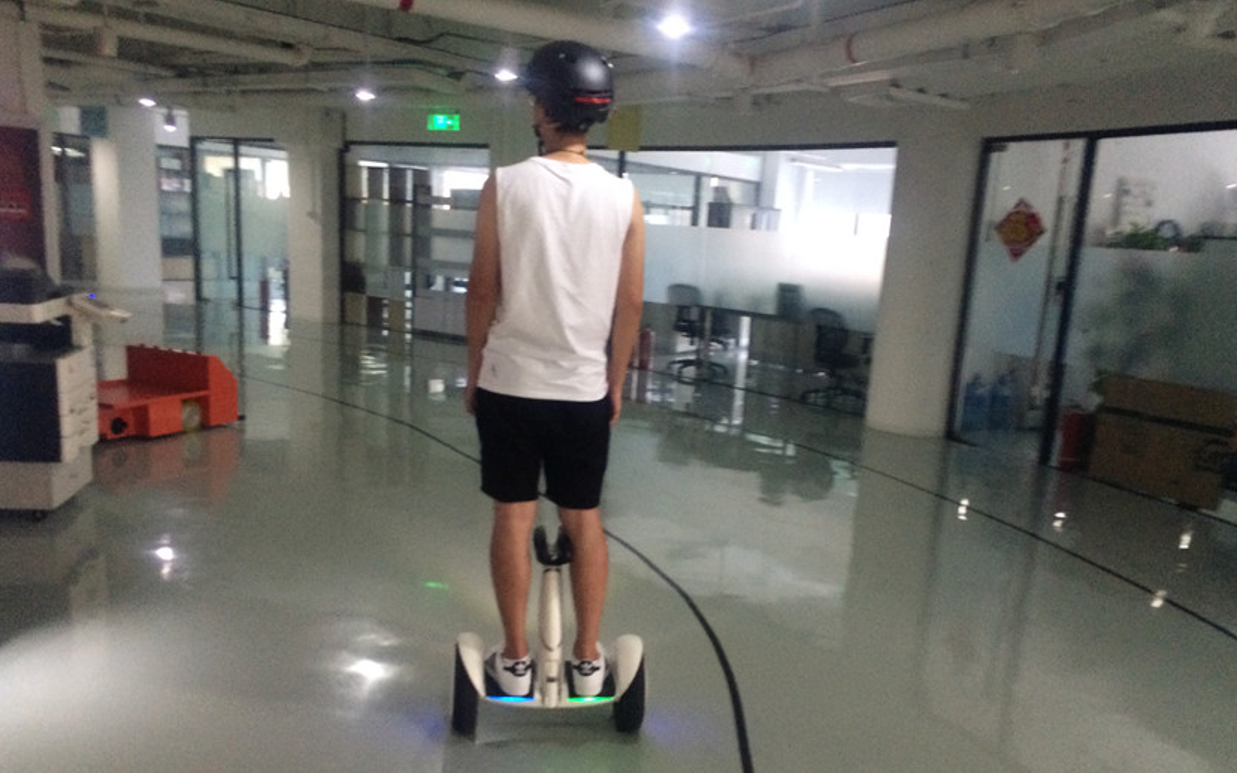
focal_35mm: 31
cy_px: 466
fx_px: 1045
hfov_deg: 61.2
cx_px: 622
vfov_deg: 40.4
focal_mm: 4.15
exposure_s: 1/33
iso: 320
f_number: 2.2
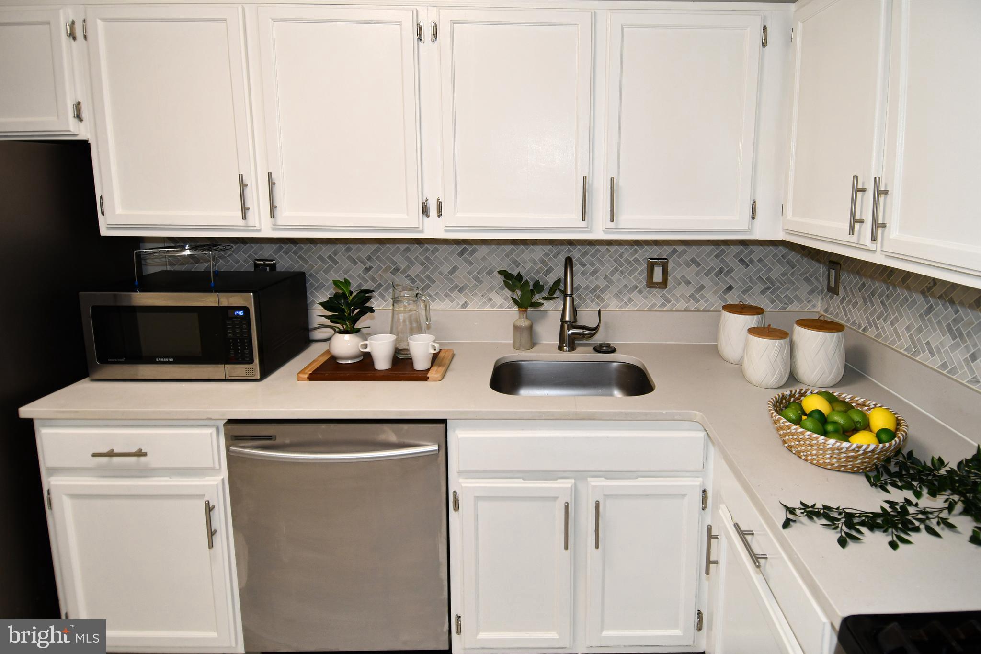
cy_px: 327
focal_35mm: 18
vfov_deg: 67.4
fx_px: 490
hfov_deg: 90.0
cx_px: 490
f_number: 4
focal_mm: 12
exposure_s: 1/60
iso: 320
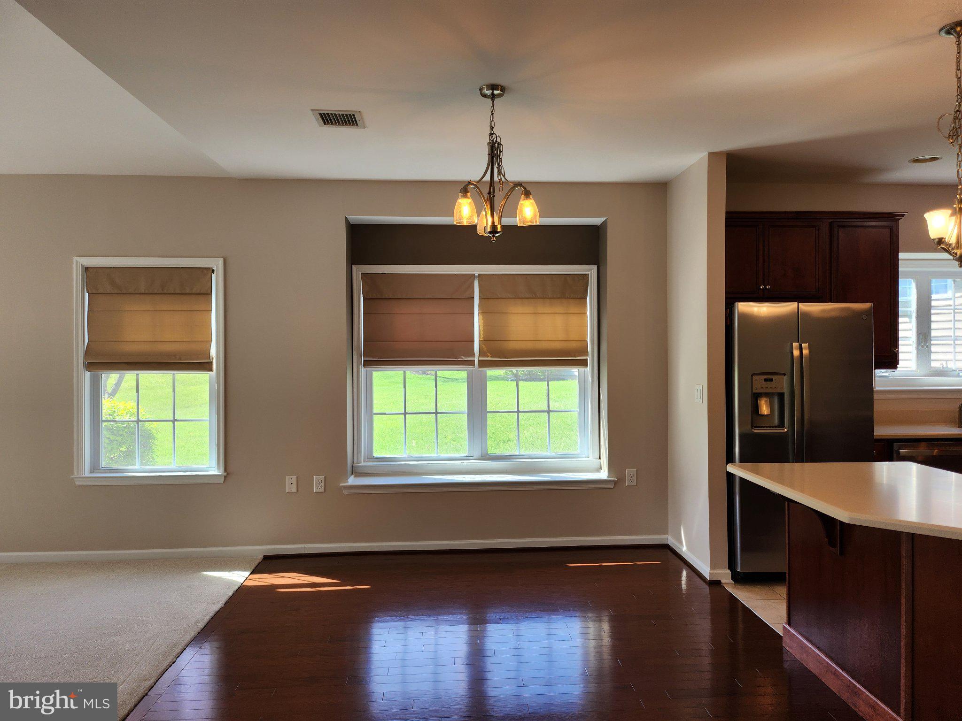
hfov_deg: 71.6
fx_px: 667
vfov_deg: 56.8
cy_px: 360
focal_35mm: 24
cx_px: 481
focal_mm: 5
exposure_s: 1/149
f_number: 1.8
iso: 50
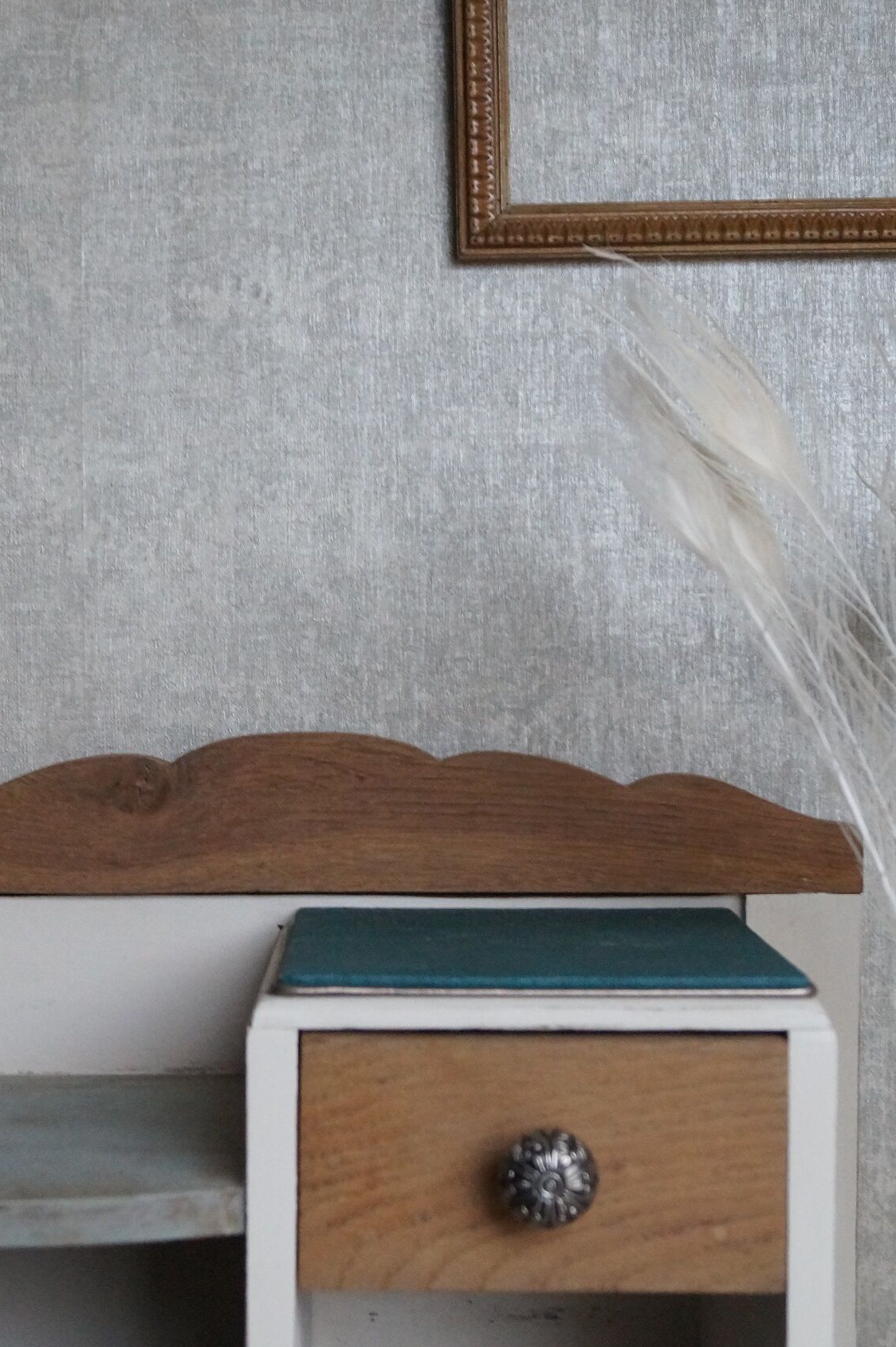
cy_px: 734
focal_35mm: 63
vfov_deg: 31.9
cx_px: 261
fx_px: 2355
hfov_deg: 21.4
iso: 2000
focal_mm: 26
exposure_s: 1/160
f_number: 4.5
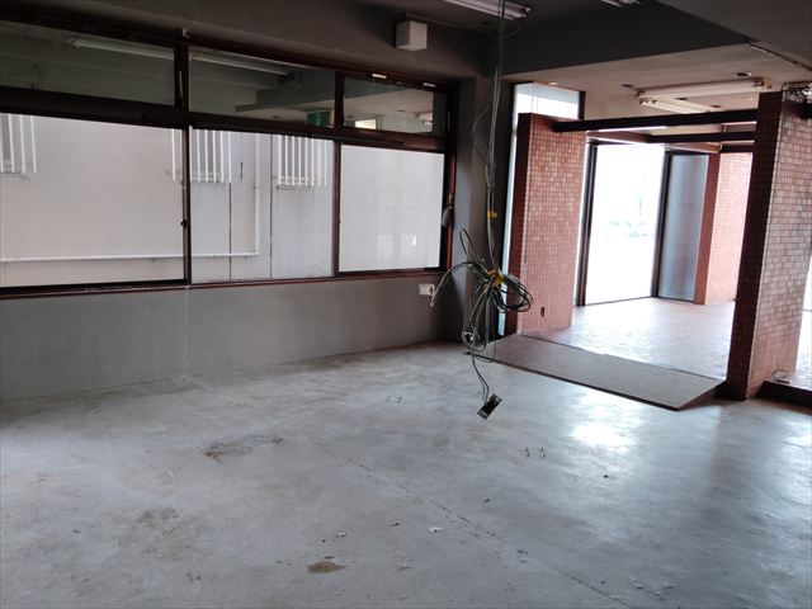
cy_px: 304
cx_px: 406
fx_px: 680
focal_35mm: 29
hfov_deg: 61.7
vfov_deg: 48.2
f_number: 1.8
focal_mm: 4.25
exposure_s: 1/50
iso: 106
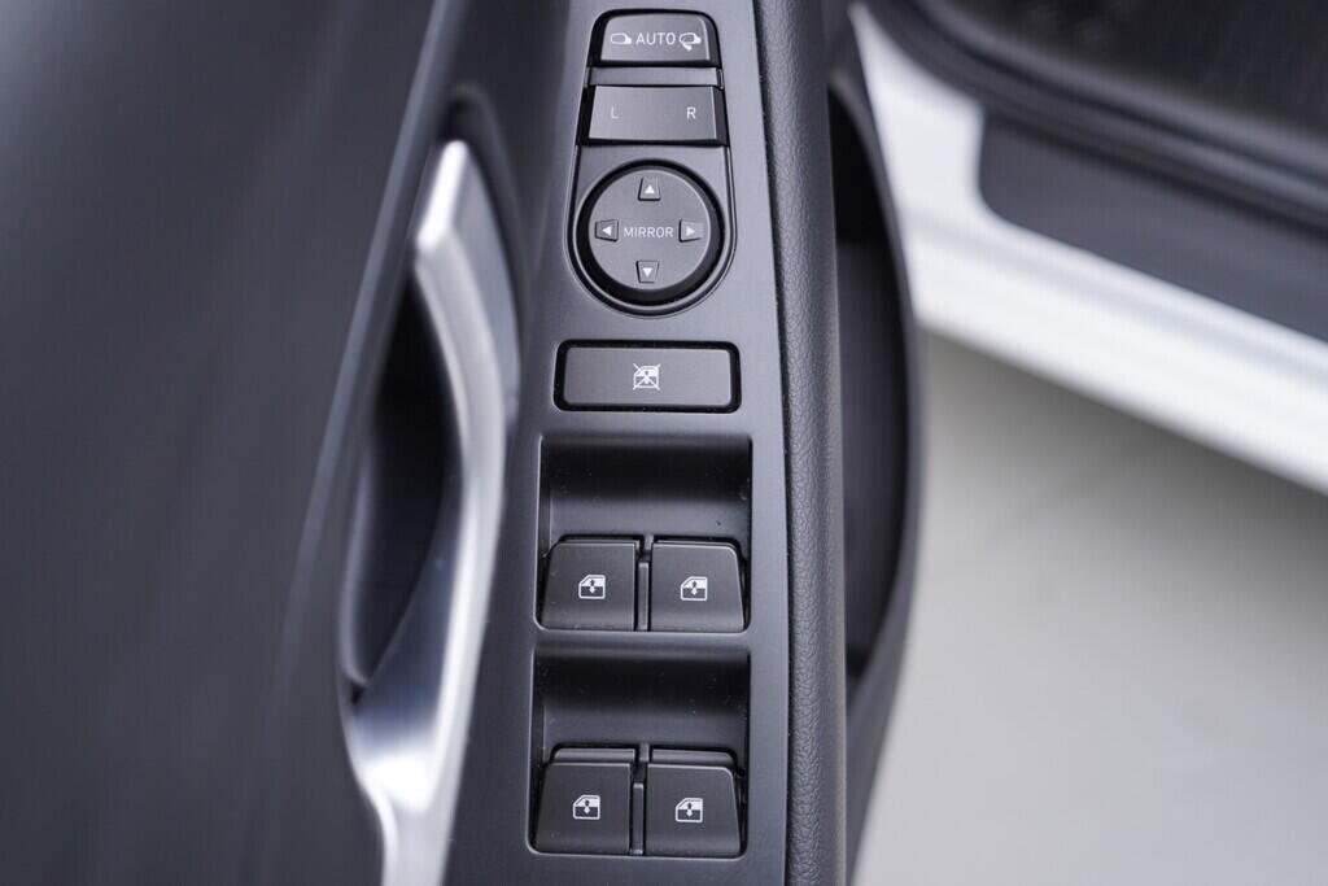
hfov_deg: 53.1
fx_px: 1328
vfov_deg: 36.9
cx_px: 664
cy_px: 443
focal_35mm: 36
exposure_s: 1/40
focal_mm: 24
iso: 125
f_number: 2.8
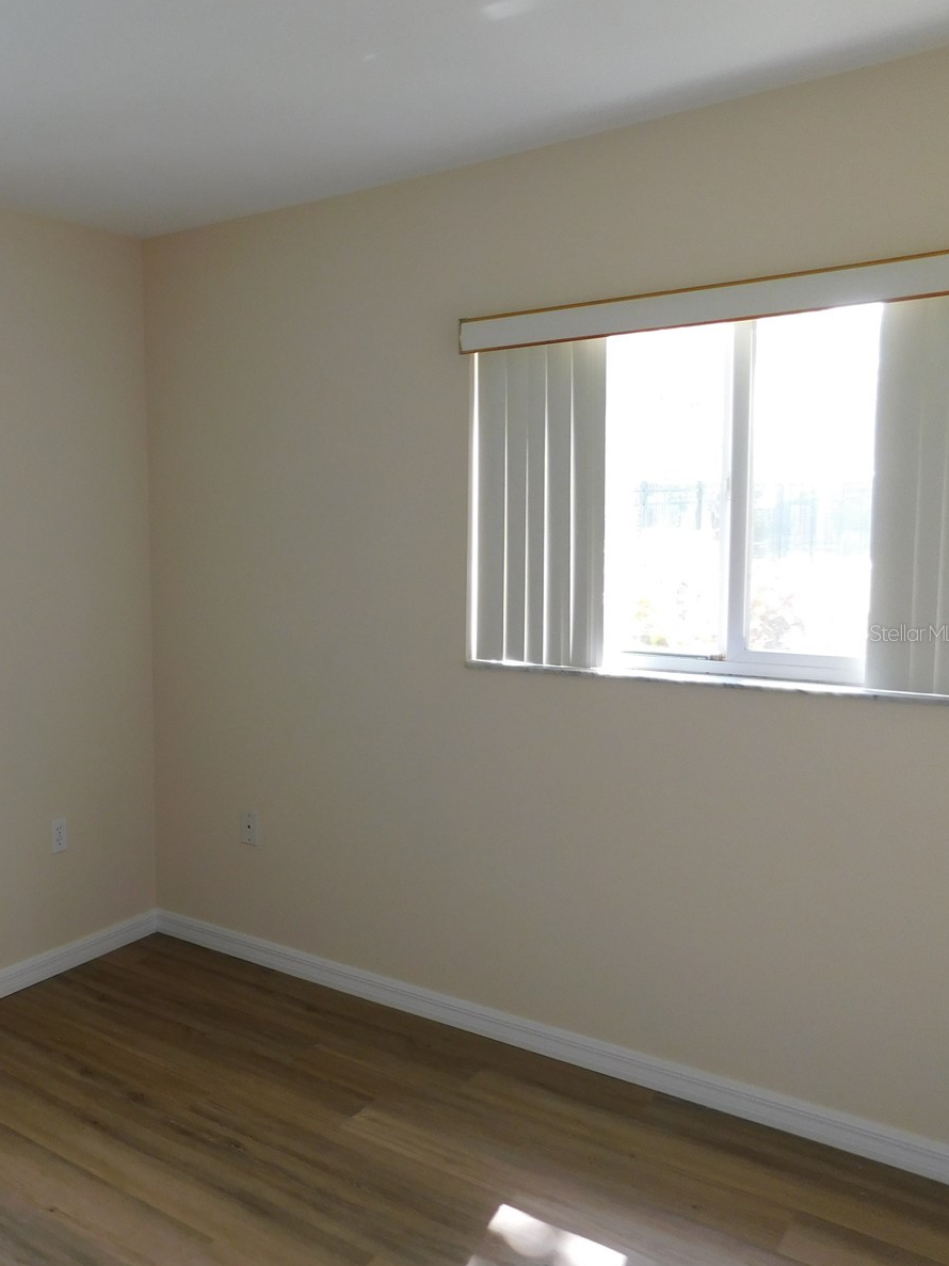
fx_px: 1133
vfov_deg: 58.4
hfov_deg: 42.2
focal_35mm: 31
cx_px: 117
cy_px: 632
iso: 125
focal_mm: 4
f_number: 3
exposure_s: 1/40
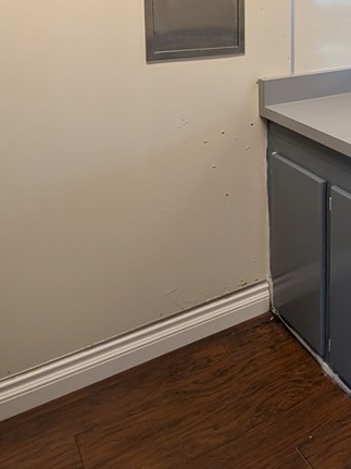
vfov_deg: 44.5
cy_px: 45
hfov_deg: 35.1
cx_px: 327
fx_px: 514
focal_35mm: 38
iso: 116
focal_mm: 2.22
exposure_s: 1/40
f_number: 2.2
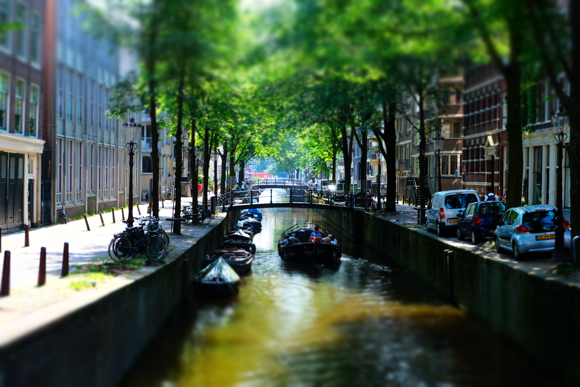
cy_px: 194
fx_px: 854
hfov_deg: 37.5
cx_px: 290
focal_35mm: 53
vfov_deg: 25.5
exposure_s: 1/150
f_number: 5.6
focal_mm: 35.5
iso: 200
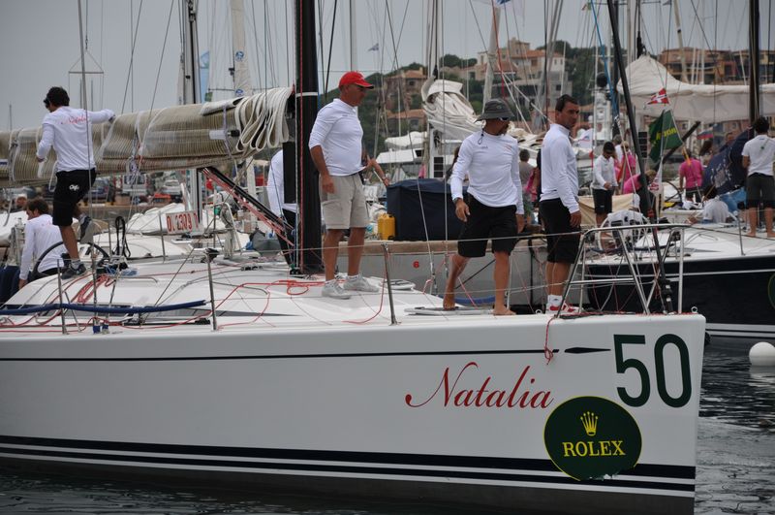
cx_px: 388
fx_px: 3386
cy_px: 258
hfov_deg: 13.1
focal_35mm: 158
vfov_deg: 8.7
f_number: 5.6
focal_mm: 105
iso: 200
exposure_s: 1/640
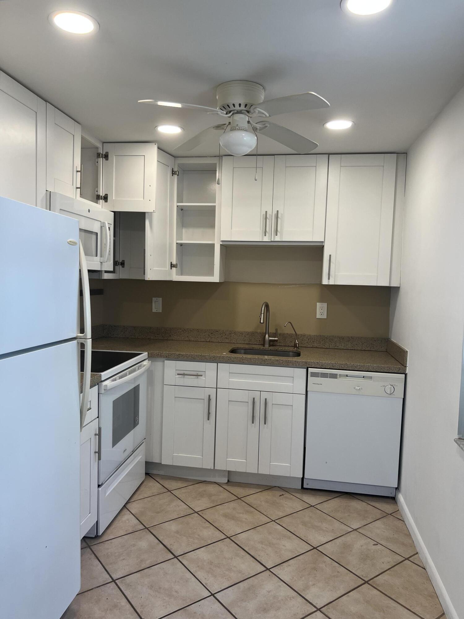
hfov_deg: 53.1
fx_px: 465
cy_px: 310
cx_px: 232
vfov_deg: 67.3
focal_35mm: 26
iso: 64
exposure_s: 1/120
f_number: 1.5
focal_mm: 5.7
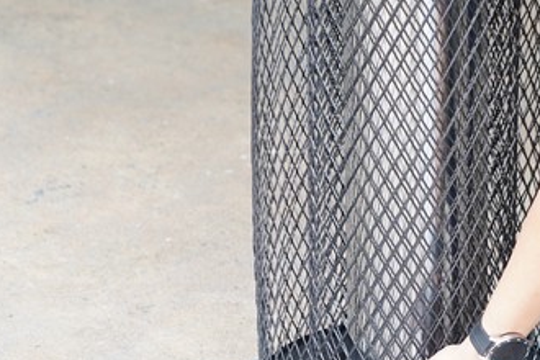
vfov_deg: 7.5
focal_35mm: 183
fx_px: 2745
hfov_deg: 11.2
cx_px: 412
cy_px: 216
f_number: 4
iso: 800
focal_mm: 67
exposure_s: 1/80
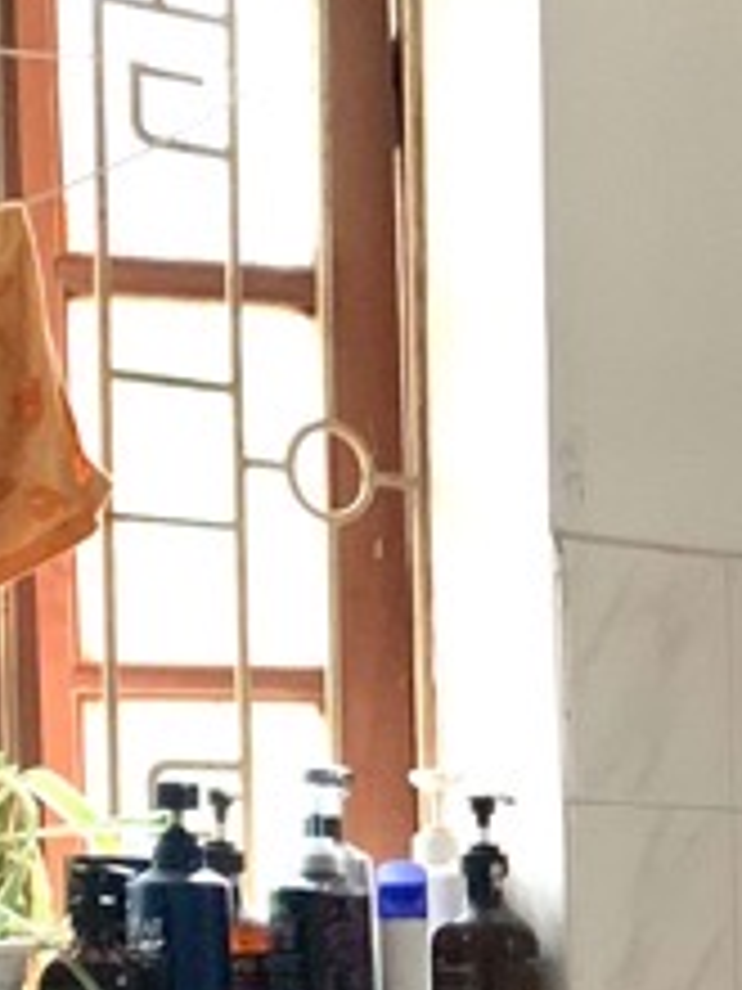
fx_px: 3458
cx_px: 1390
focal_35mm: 121
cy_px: 1233
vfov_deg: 15.6
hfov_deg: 11.3
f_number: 1.8
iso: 500
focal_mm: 4.25
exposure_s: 1/30
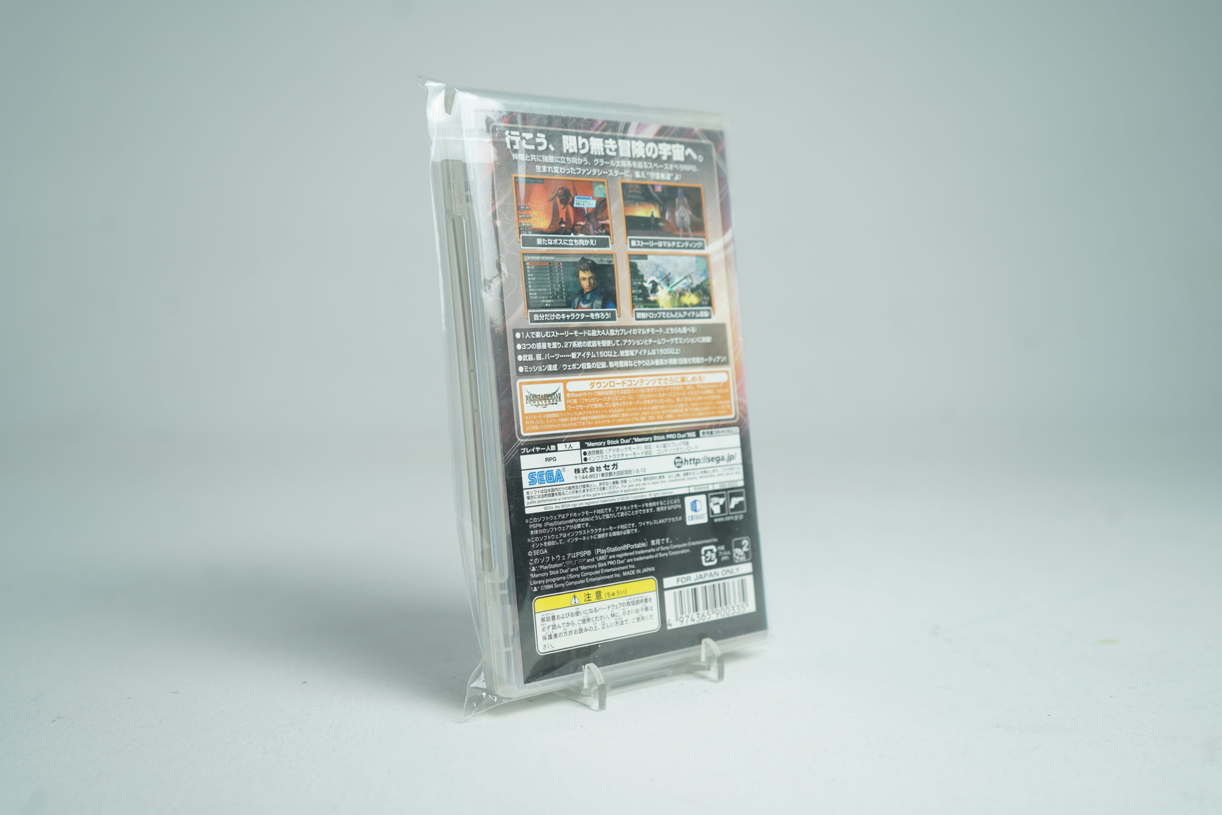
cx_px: 611
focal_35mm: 36
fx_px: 1222
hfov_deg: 53.1
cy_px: 408
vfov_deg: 36.9
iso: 160
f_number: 4.5
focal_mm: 36
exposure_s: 1/40
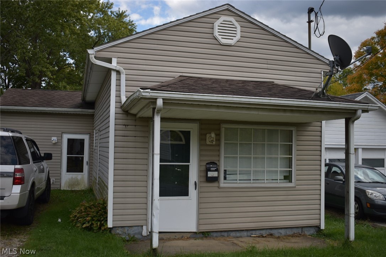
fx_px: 386
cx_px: 193
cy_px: 128
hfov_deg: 53.1
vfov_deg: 36.9
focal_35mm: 36
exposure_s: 1/640
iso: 100
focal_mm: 24
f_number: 4
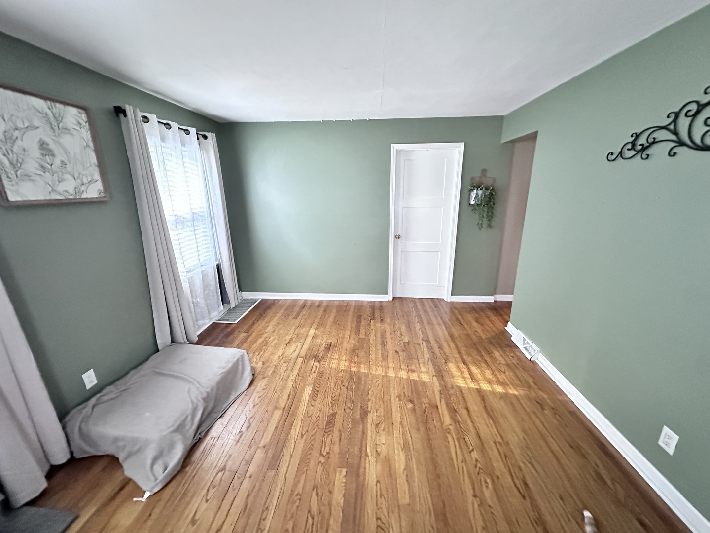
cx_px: 355
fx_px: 287
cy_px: 266
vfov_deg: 85.7
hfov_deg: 102.1
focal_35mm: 14
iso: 1250
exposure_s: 1/41
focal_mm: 2.22
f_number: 2.2
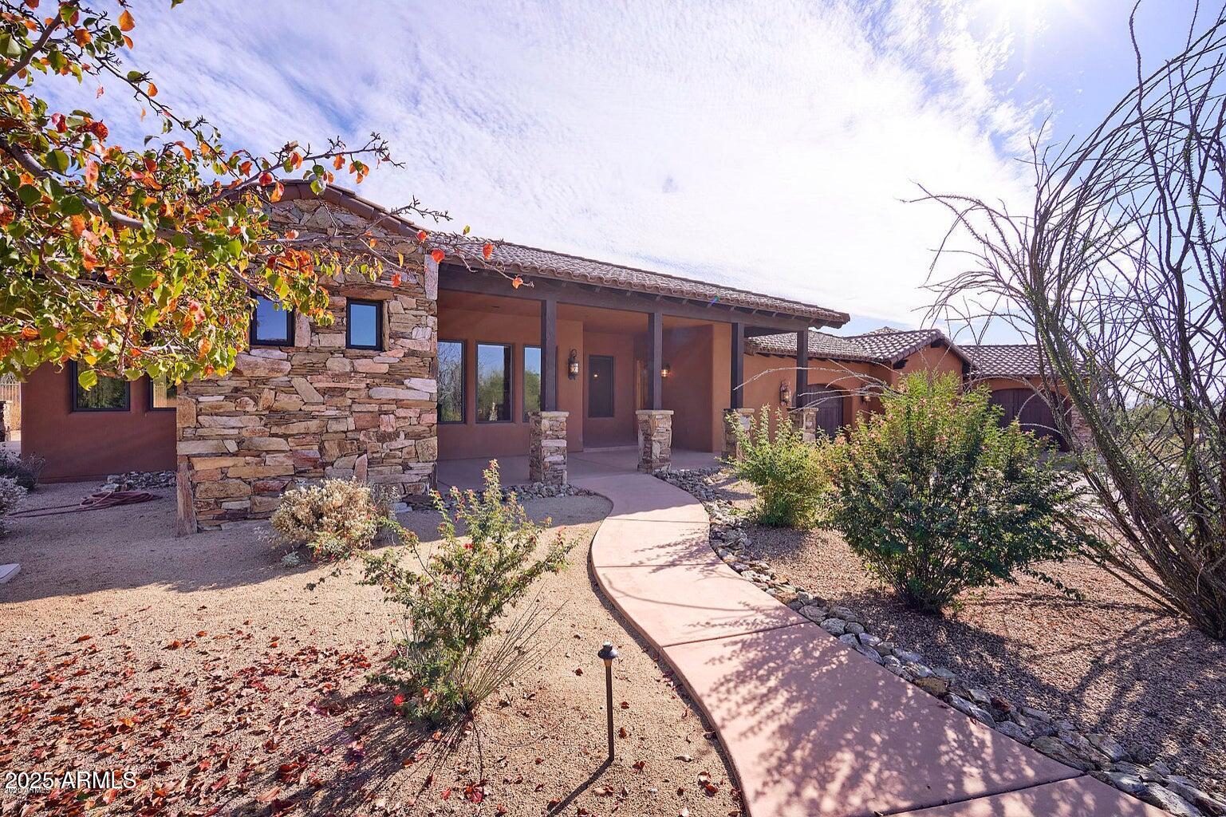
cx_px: 613
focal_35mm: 15
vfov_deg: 77.3
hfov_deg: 100.4
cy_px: 408
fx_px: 511
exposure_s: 1/200
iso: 800
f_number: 9
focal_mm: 15
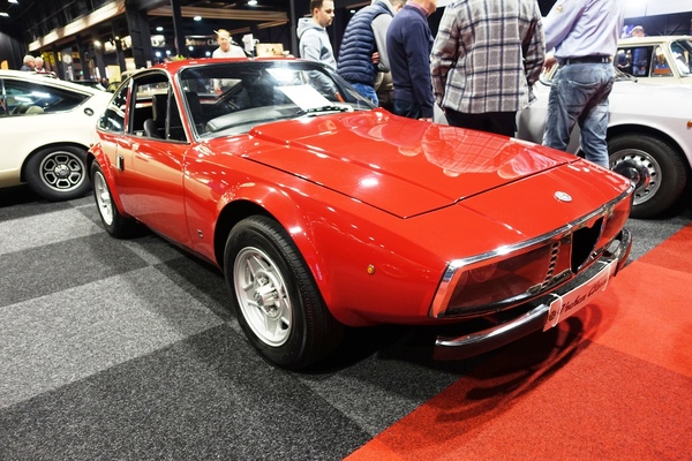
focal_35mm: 24
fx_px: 461
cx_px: 346
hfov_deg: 73.7
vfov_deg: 53.1
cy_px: 230
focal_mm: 8.8
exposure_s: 1/30
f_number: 1.8
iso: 250
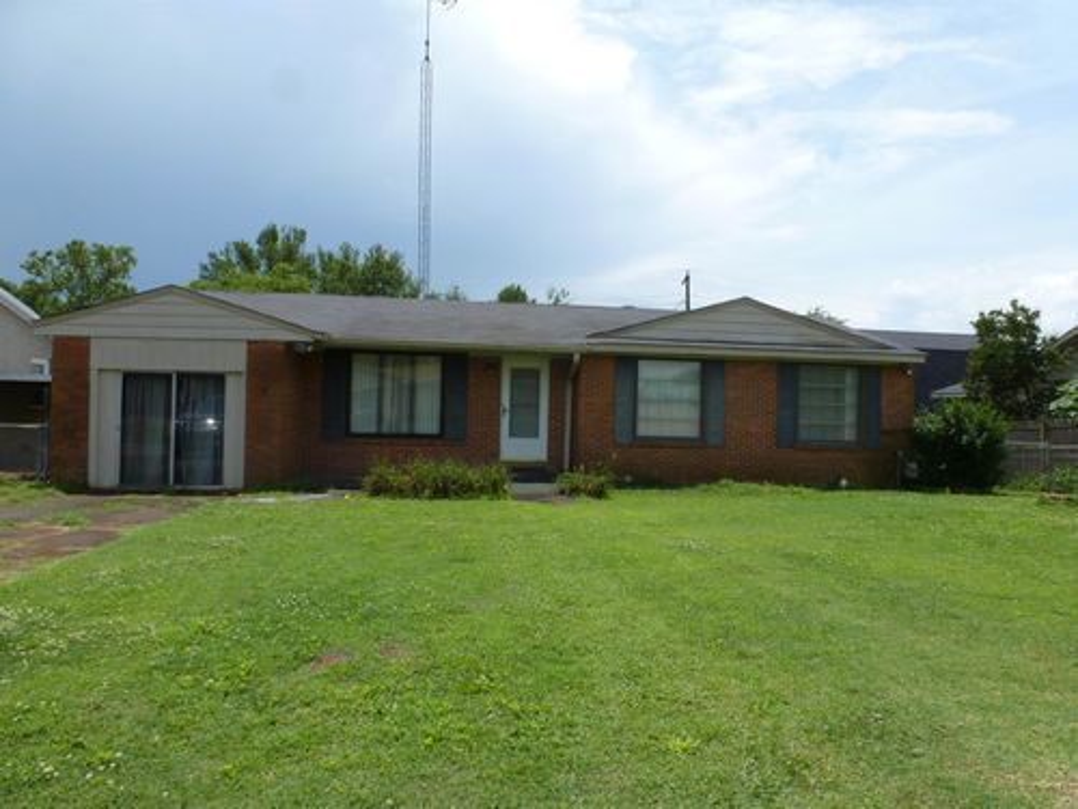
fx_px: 747
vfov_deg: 56.8
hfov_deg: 71.6
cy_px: 404
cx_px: 539
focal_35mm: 24
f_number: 5
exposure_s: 1/500
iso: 100
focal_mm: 4.3
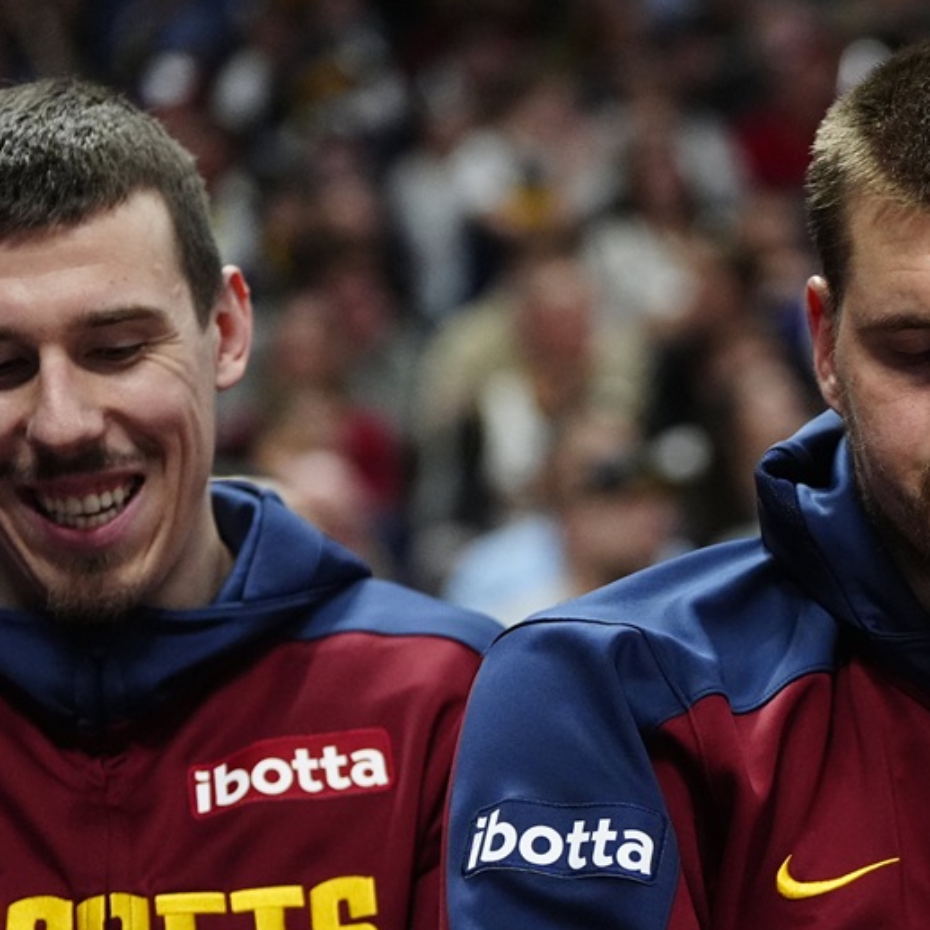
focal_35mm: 185
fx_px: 5623
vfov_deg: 9.4
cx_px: 1023
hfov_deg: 9.4
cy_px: 701
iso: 5000
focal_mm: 94
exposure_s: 1/2000
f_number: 2.8
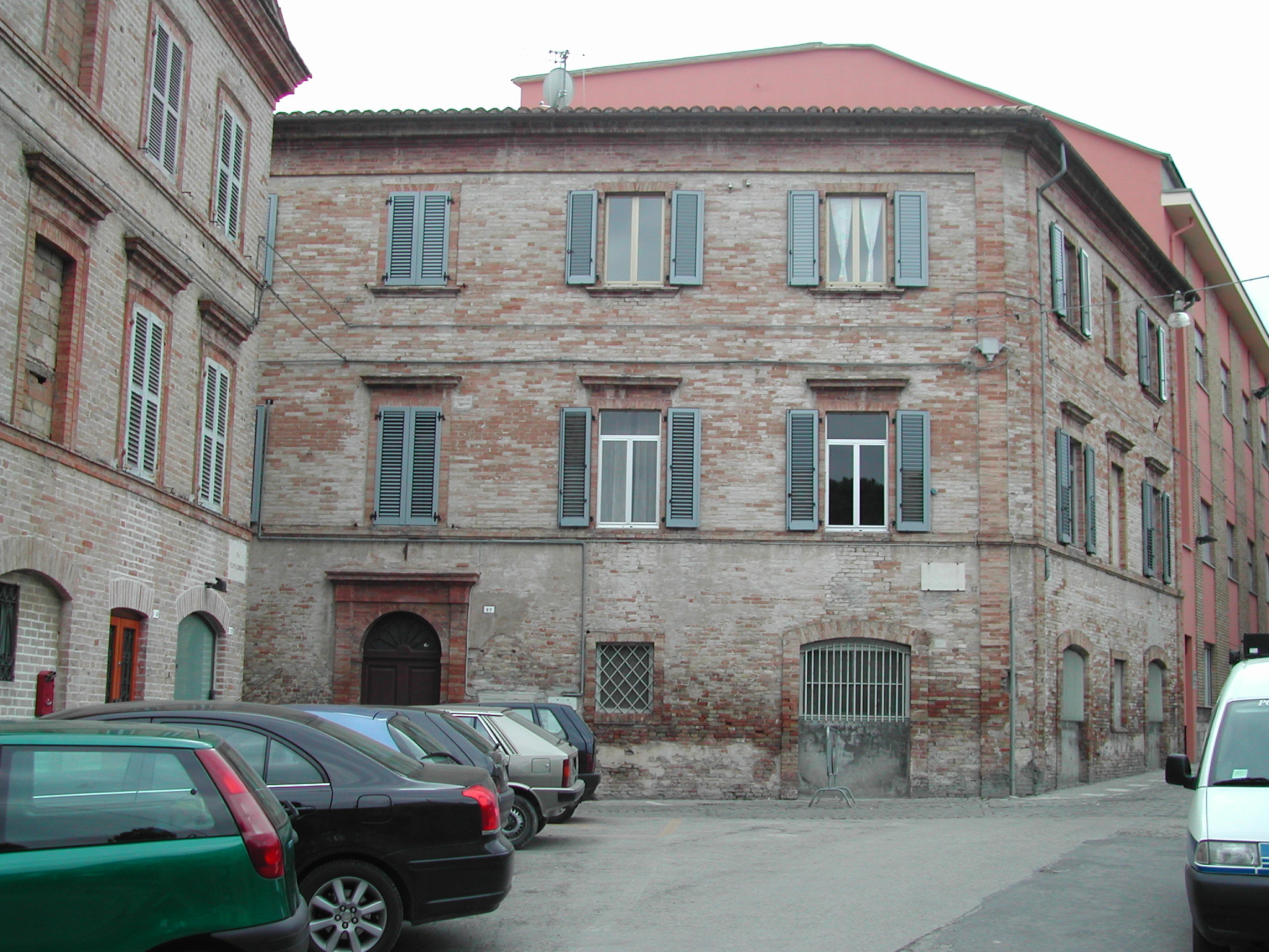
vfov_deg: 34.3
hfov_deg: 44.8
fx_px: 1540
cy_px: 476
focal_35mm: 42
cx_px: 634
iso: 100
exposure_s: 1/275
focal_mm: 9
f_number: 2.9
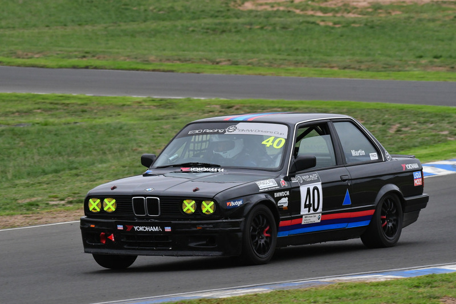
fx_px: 5132
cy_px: 152
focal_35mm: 405
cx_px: 228
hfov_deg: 5.1
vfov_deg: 3.4
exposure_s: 1/640
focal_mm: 270
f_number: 10
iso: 2000
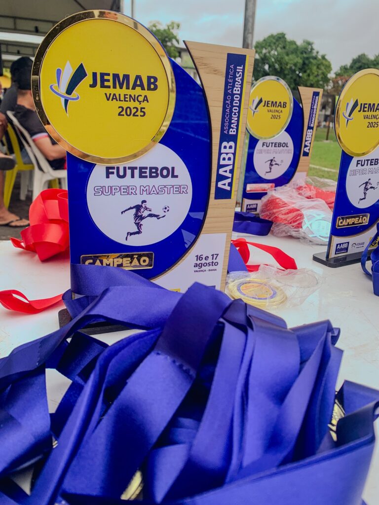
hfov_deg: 53.1
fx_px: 380
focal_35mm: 26
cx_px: 190
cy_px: 252
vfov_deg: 67.3
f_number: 1.8
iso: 25
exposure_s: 1/900
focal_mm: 4.25
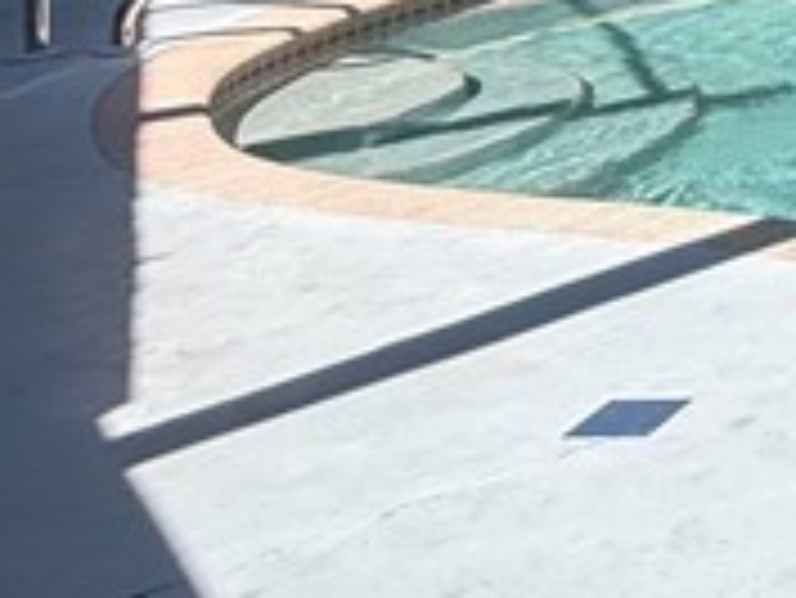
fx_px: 1864
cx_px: 1952
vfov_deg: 15.7
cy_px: -468
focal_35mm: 81
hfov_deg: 14.5
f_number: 2.2
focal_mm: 2.22
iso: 50
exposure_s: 1/709
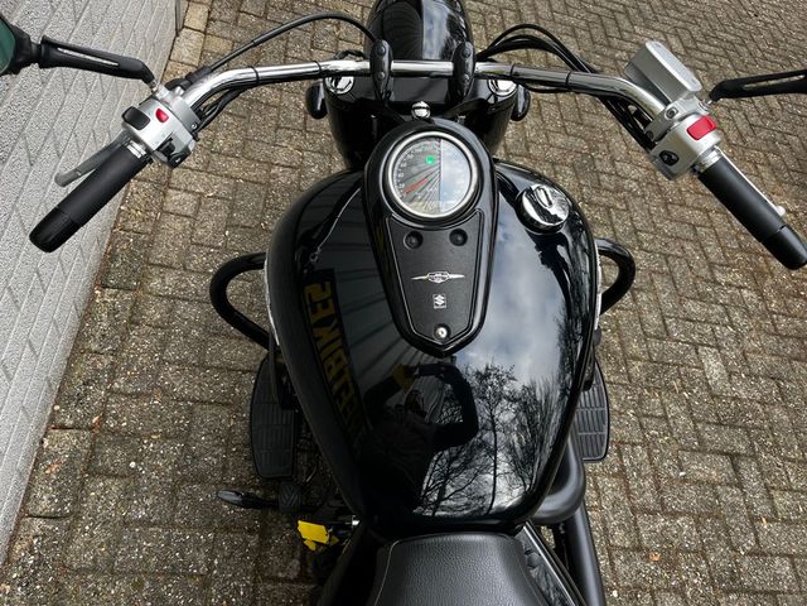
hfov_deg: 67.3
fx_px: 606
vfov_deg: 53.1
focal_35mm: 26
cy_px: 303
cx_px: 404
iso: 50
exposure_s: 1/121
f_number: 1.6
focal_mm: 5.1
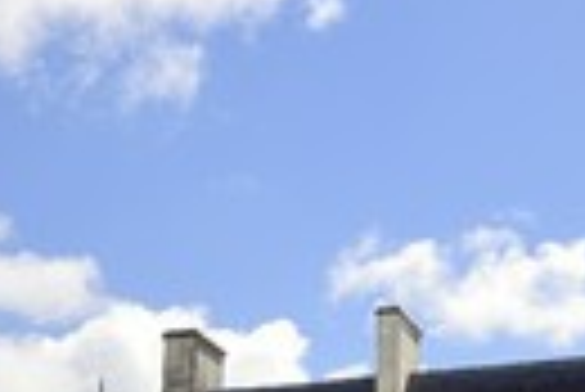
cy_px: 509
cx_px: 421
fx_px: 1789
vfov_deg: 12.1
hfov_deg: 18.5
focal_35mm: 110
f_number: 16
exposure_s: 1/250
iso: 200
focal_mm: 34
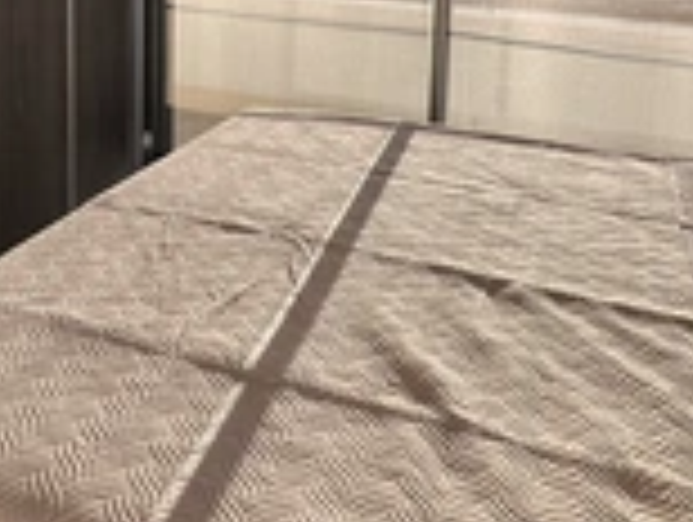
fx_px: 802
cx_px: 328
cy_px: -40
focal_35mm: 40
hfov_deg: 46.7
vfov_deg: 32.2
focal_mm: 2.22
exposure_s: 1/289
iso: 40
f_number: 2.2
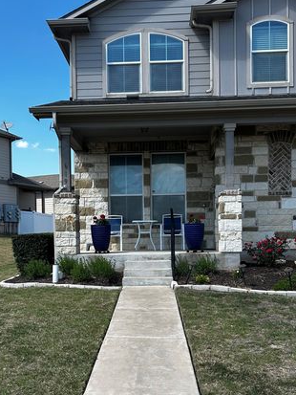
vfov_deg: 44.5
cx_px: 129
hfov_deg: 34.3
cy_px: 240
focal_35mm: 42
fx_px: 479
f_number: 1.5
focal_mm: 5.7
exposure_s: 1/2513
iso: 50
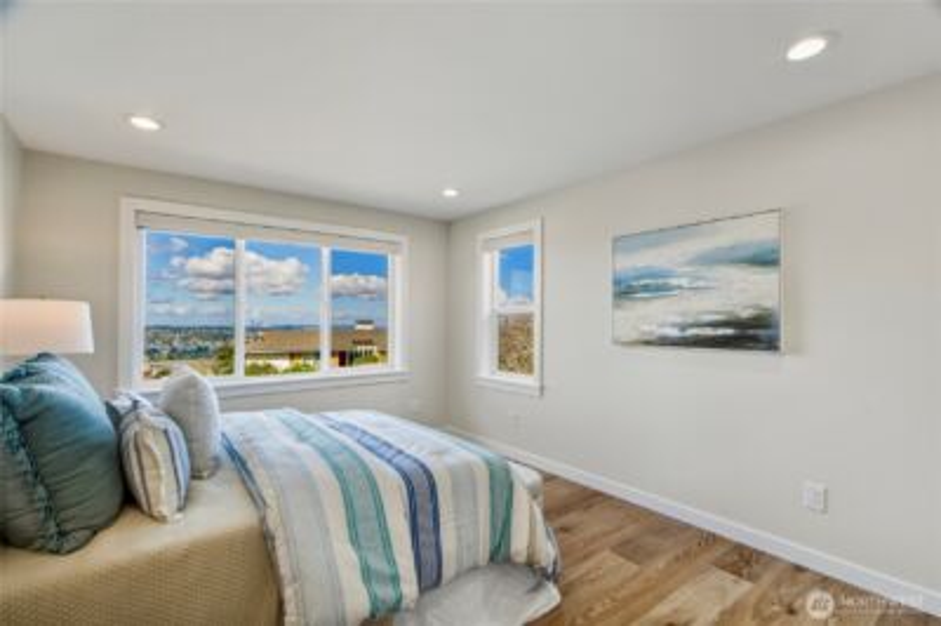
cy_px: 313
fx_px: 418
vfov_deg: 73.6
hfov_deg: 96.8
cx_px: 470
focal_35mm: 16
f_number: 9
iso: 400
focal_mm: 16
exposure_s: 1/160
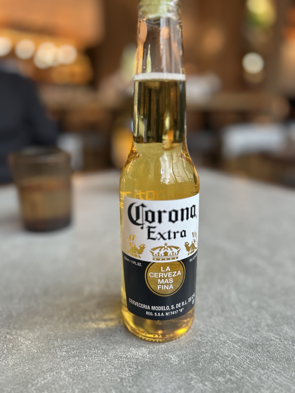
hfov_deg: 53.1
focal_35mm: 26
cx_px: 148
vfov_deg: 67.3
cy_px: 196
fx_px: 295
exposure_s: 1/100
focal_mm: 5.7
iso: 80
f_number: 1.5
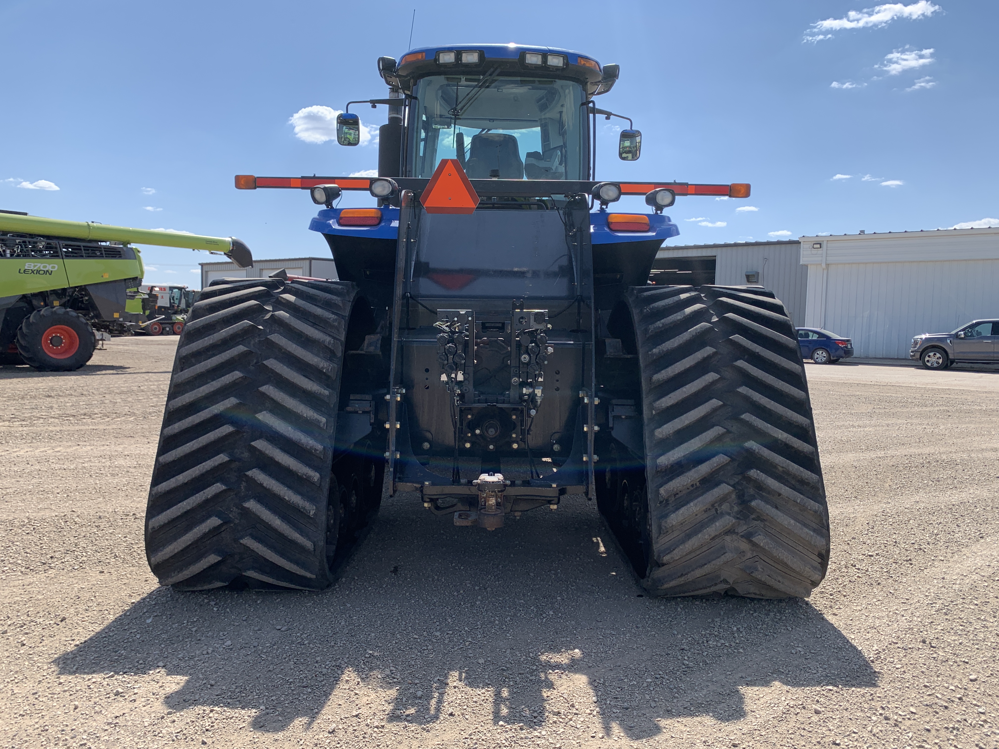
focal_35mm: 26
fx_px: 750
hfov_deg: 67.3
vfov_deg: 53.1
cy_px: 374
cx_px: 500
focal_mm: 4.25
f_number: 1.8
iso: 25
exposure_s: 1/2033
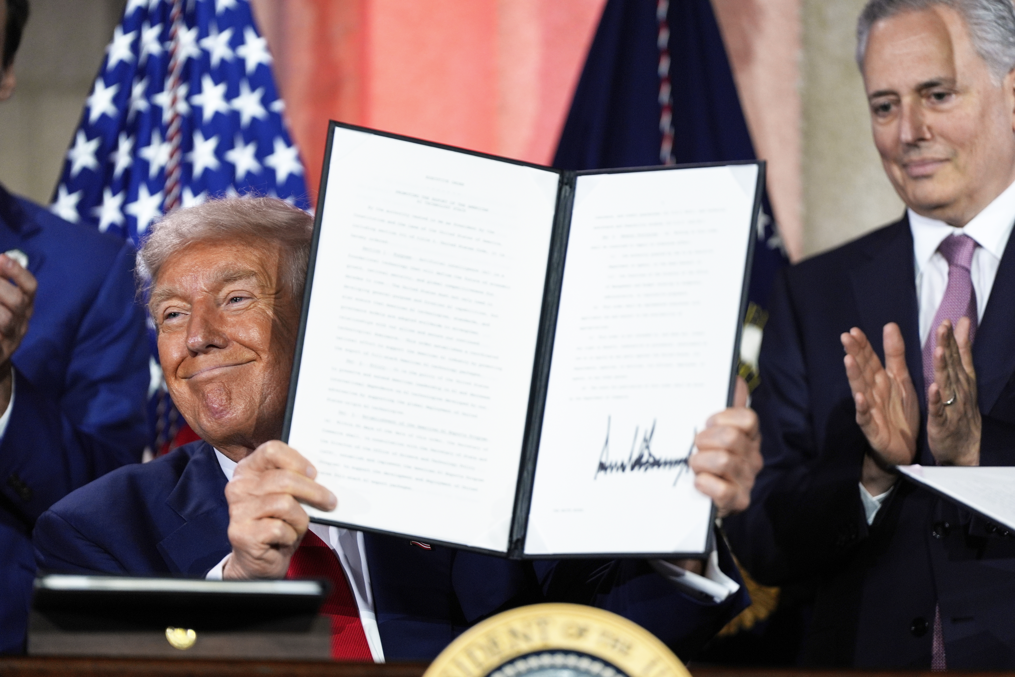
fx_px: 5638
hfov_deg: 10.3
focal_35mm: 200
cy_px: 338
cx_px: 508
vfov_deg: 6.9
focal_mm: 200
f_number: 2.8
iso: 500
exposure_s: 1/500
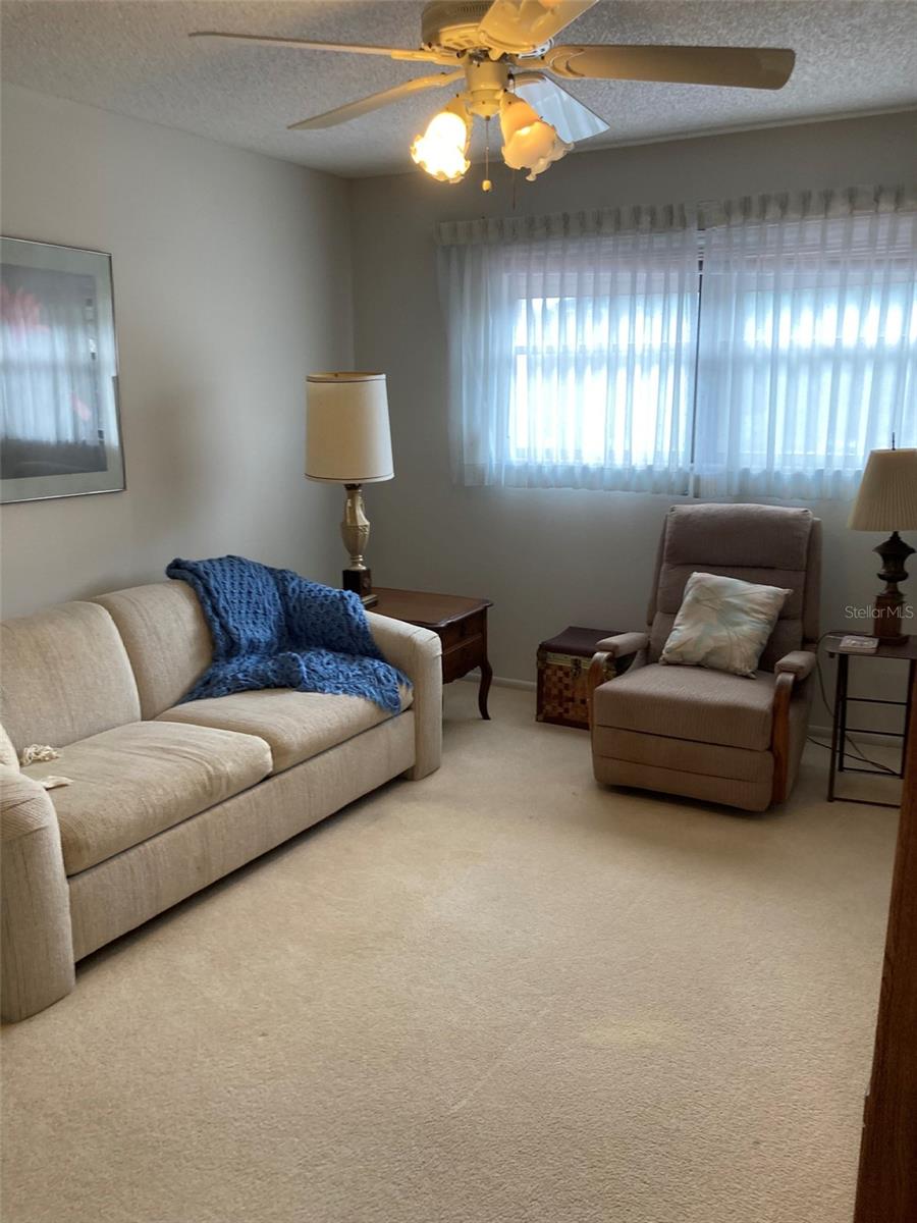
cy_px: 612
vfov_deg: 63.4
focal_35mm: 28
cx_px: 458
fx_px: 989
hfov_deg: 49.7
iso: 64
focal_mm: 3.99
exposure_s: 1/60
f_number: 1.8
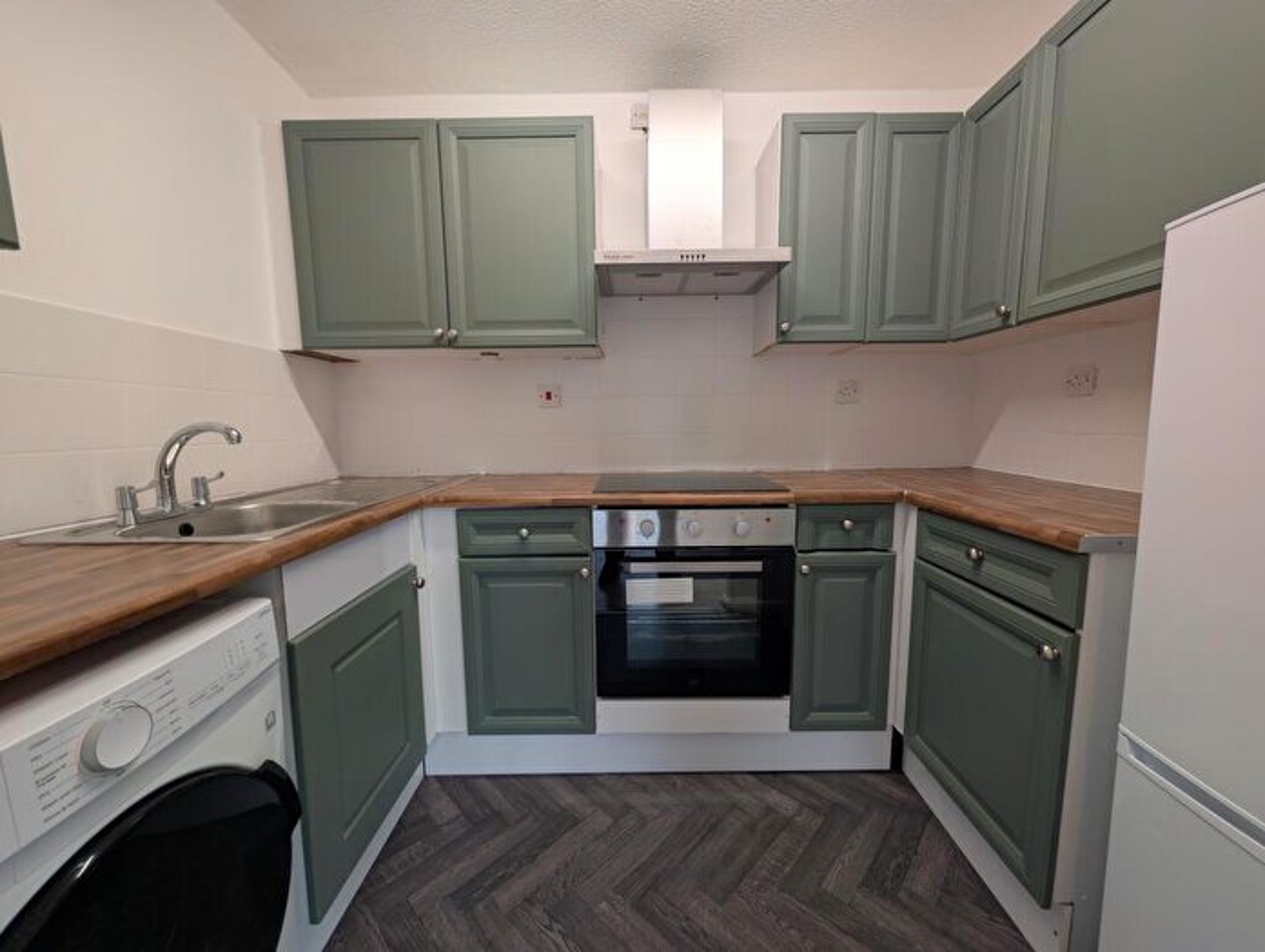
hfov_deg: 110.4
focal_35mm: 12
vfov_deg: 94.7
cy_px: 476
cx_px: 632
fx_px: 439
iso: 52
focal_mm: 2.02
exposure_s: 1/86
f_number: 1.7
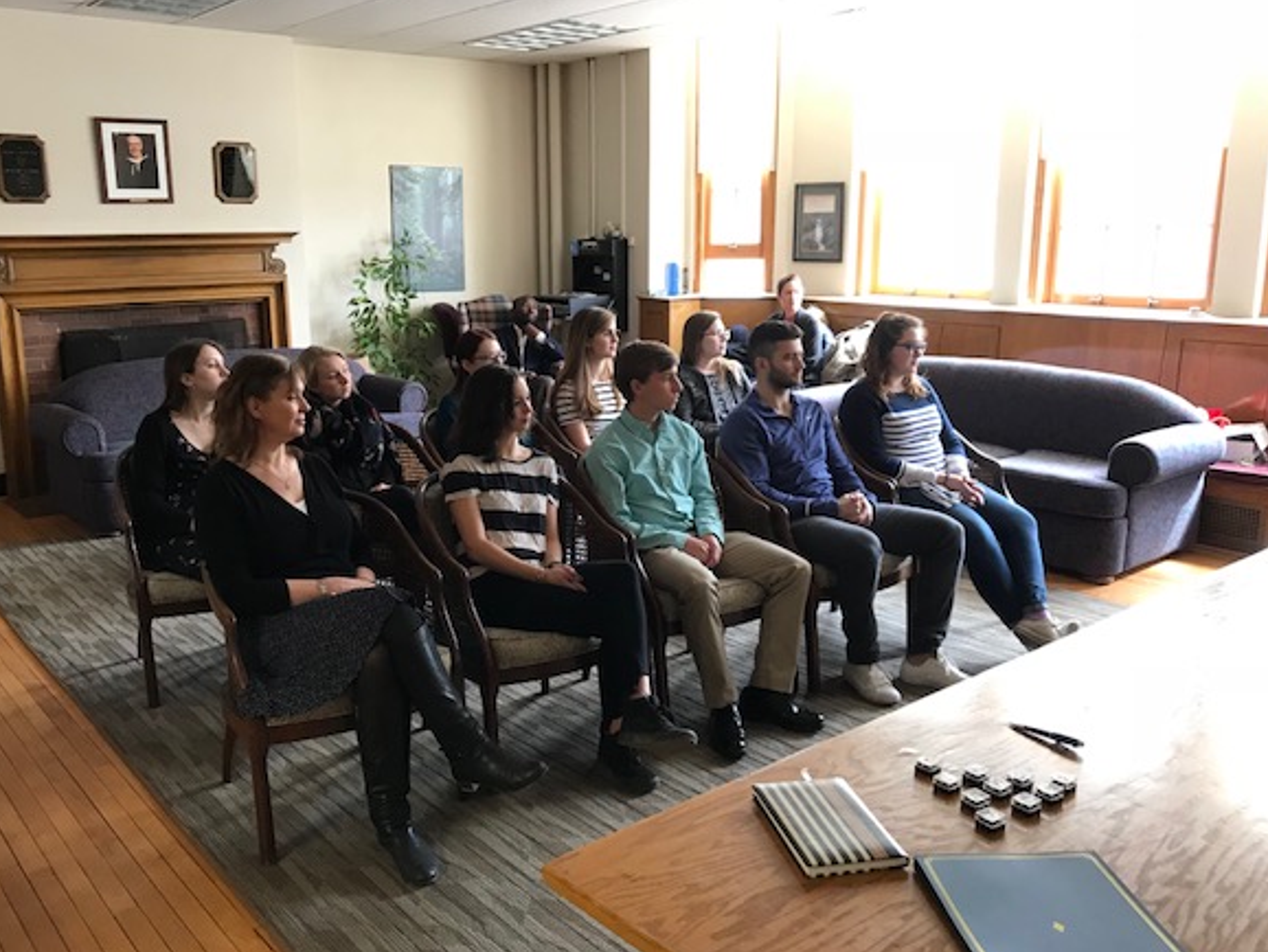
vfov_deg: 45.5
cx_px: 586
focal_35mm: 31
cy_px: 478
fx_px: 1136
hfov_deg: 58.3
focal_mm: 3.99
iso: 40
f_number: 1.8
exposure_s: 1/17
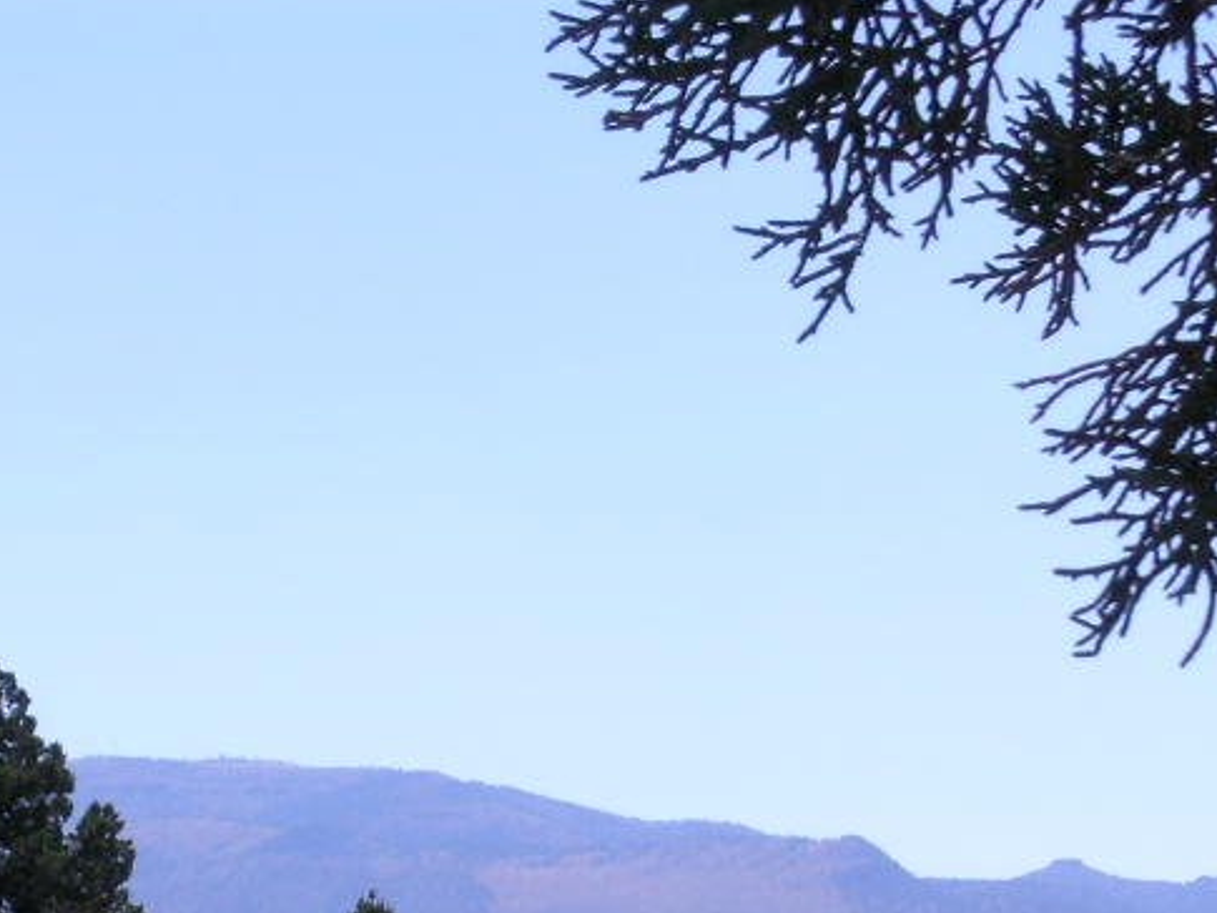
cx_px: 379
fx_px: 5943
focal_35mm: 169
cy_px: 936
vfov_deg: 8.7
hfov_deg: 11.7
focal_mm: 16.7
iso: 50
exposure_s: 1/202
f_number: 7.3
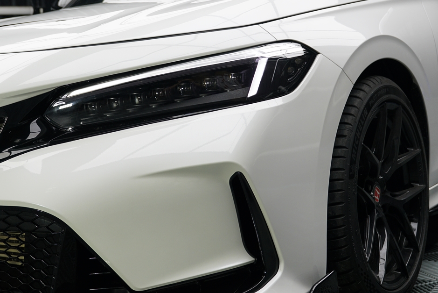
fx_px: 803
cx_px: 167
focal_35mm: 66
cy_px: 89
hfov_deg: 30.4
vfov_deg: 20.5
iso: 160
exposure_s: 1/160
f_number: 4
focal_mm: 31
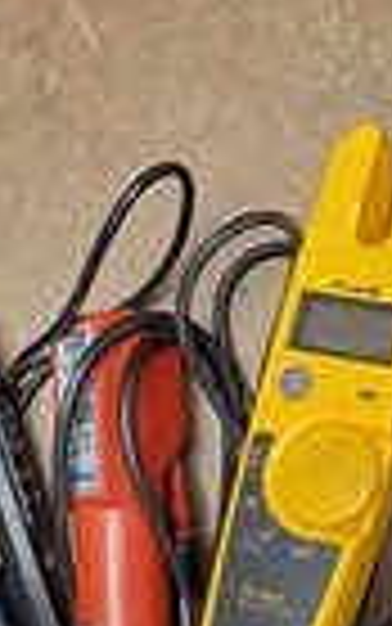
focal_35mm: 68
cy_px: 529
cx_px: 480
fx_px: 1161
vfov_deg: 29.3
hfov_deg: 18.1
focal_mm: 4.3
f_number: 2.4
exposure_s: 1/40
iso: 320
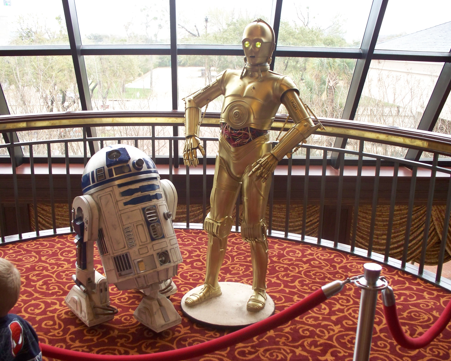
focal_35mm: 38
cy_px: 180
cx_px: 211
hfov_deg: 47.9
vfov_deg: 39.1
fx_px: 507
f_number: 2.8
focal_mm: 7.54
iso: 200
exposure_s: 1/60
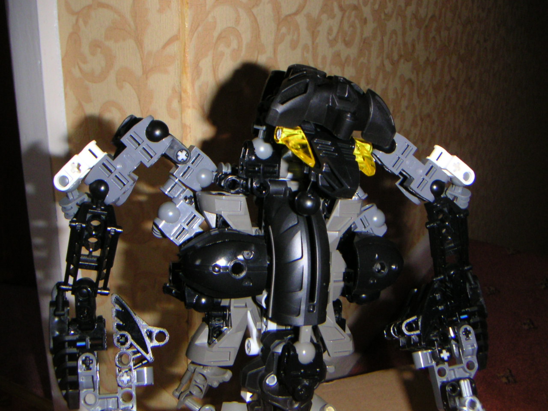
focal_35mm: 39
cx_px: 274
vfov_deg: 36.8
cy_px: 206
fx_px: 617
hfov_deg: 47.9
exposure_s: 1/45
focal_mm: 5.1
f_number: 6.7
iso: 200
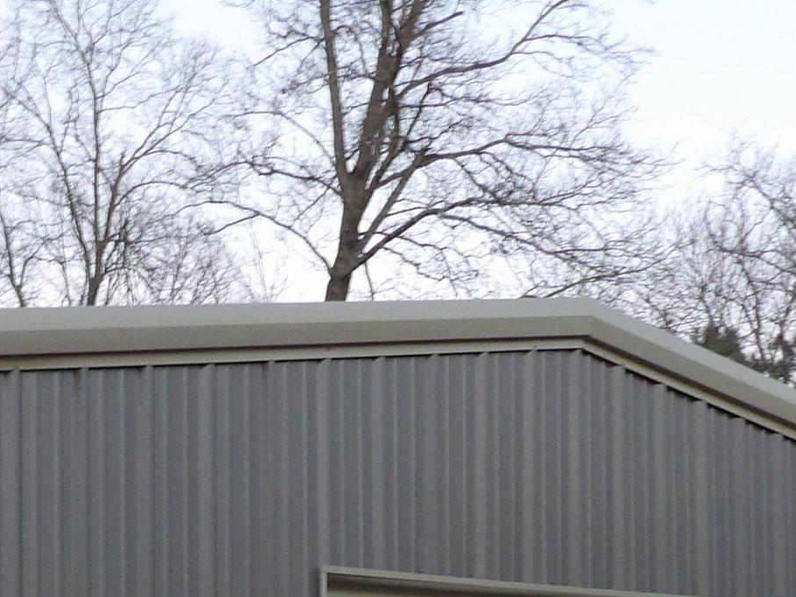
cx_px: 218
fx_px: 1863
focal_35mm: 81
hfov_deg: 23.9
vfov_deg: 17.1
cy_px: 791
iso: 200
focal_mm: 4.3
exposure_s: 1/26
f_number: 3.2
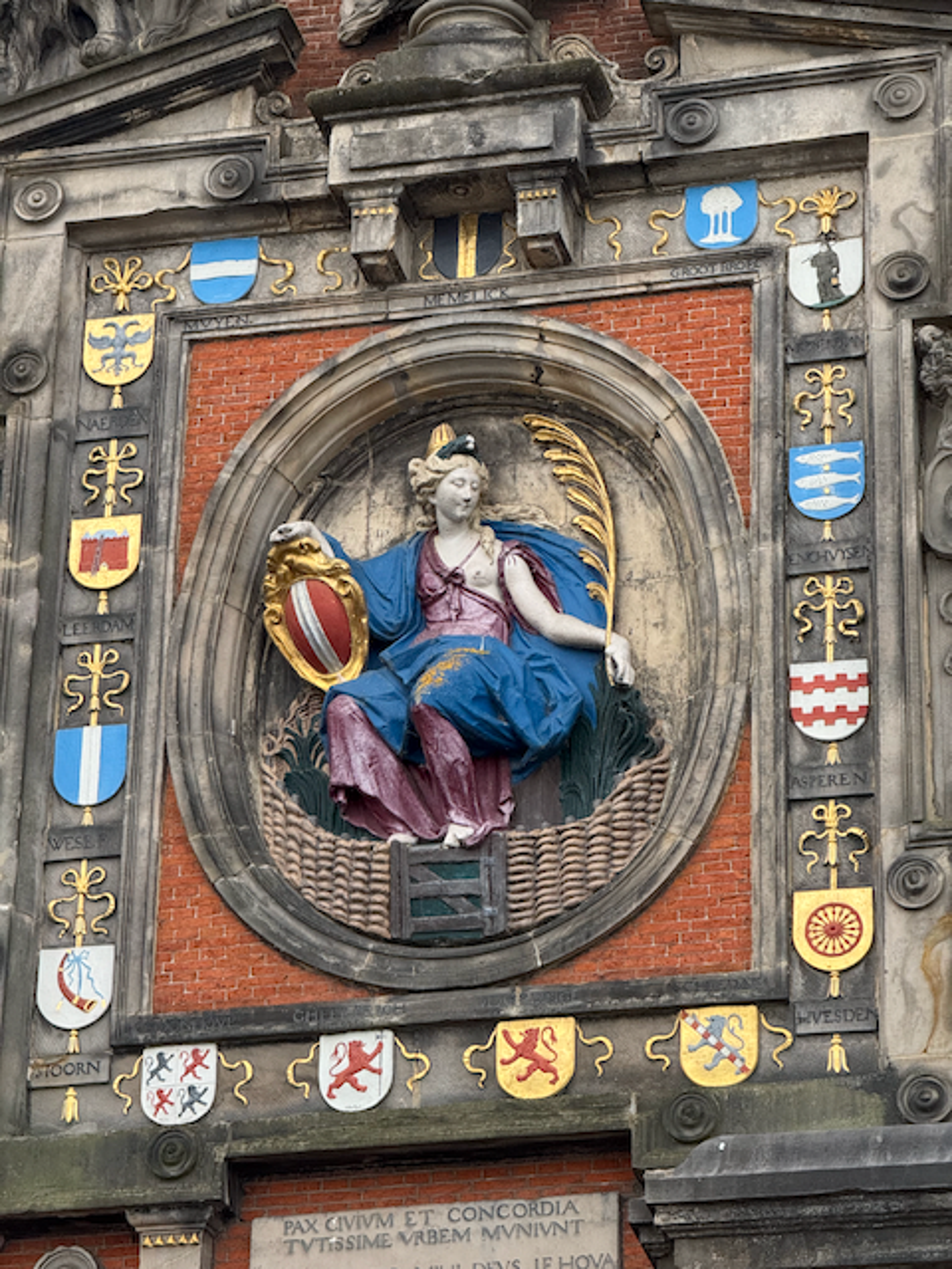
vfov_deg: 16.4
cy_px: 634
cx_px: 476
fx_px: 4400
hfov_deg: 12.3
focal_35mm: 120
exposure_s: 1/94
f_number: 2.8
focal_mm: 15.66
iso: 250
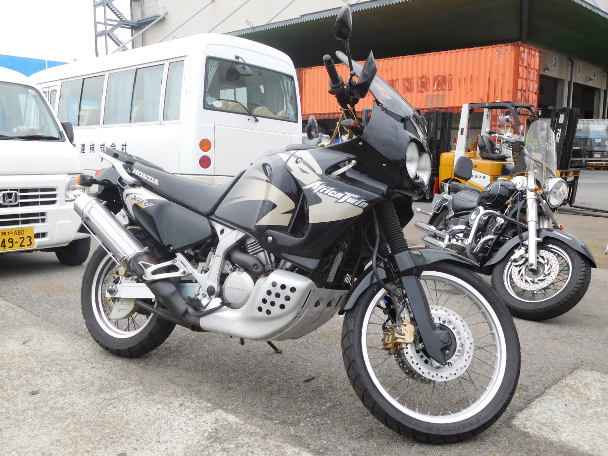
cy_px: 228
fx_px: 562
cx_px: 304
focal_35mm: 32
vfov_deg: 44.2
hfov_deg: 56.8
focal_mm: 5.7
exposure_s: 1/160
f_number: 3.6
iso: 125
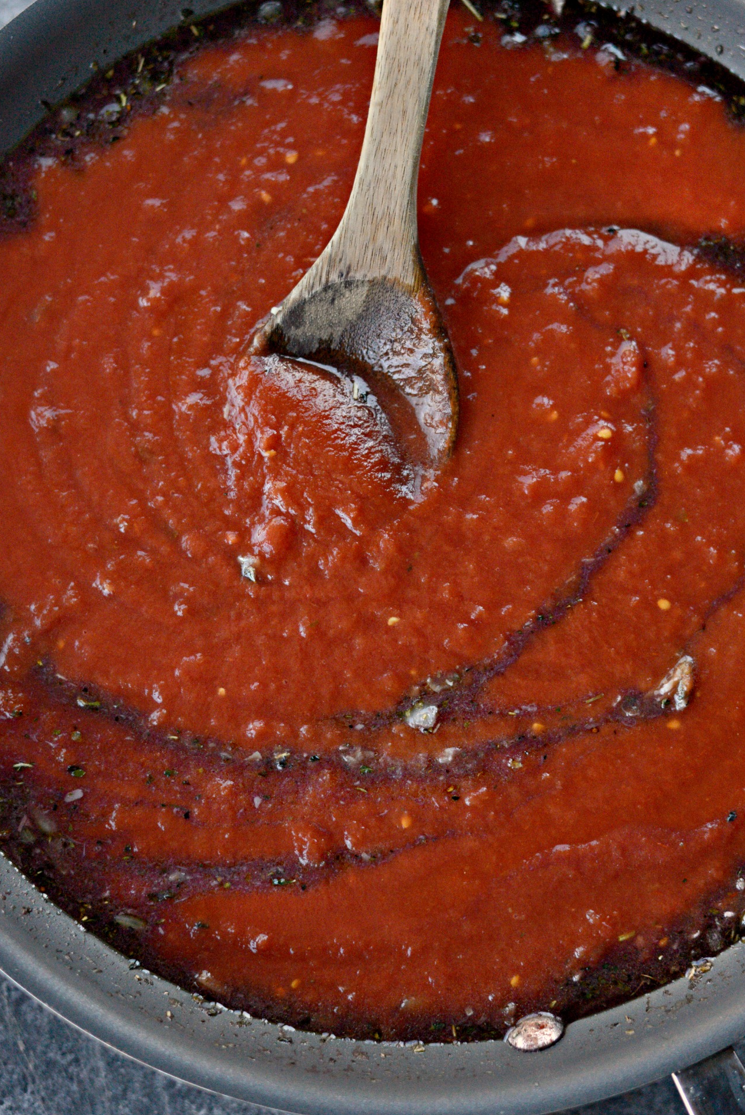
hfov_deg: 23.4
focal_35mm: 58
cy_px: 487
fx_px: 1798
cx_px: 427
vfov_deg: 34.4
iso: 3200
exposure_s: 1/1000
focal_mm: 50
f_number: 2.8
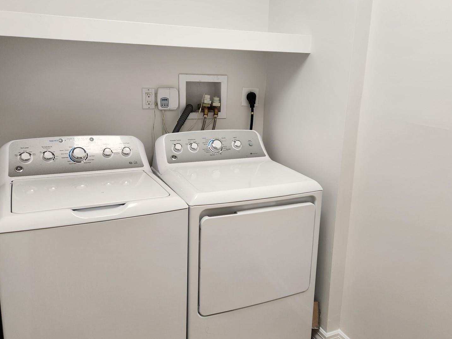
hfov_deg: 55.0
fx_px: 431
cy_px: 166
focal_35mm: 33
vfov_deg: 43.0
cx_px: 268
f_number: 1.8
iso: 80
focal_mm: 5.4
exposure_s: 1/120
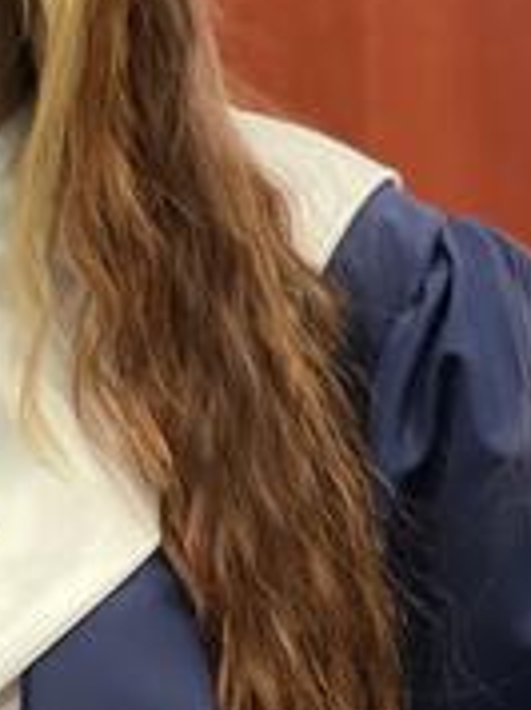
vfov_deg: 7.2
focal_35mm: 277
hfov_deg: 5.3
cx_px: -224
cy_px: 291
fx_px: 5679
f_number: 2.8
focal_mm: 9
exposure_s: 1/40
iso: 320
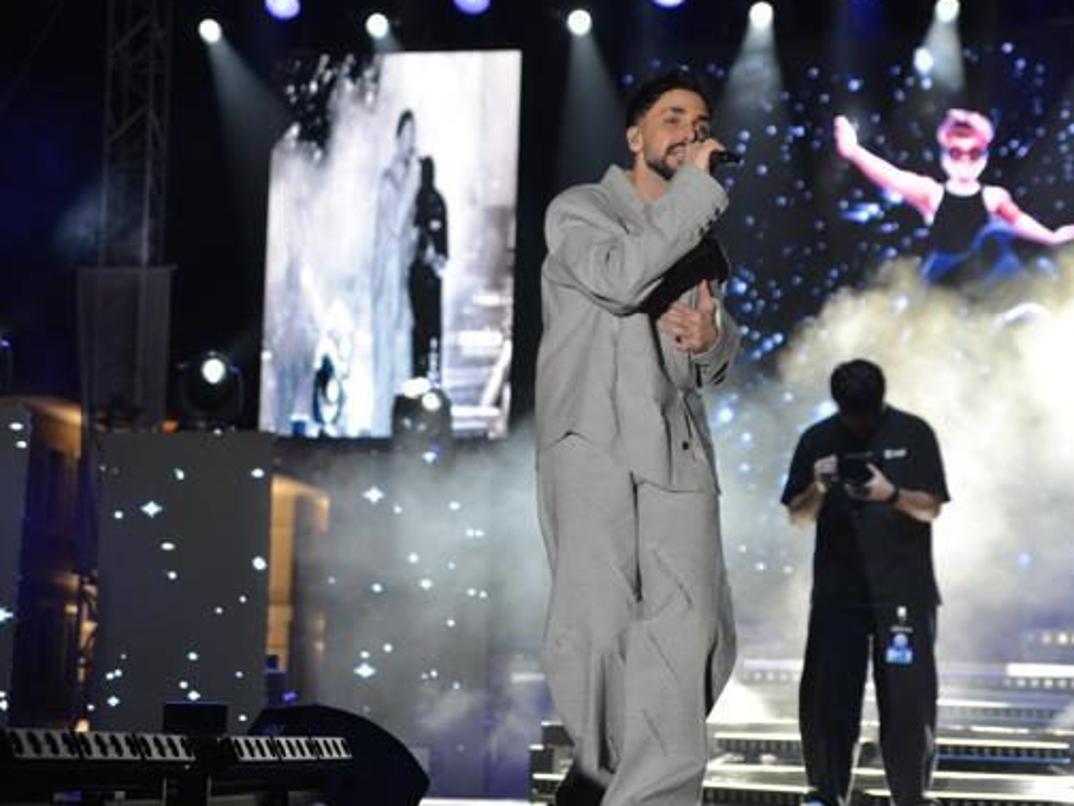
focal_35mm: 82
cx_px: 565
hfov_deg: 23.8
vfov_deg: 18.0
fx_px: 2544
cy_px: 392
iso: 640
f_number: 3.2
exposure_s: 1/160
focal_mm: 70
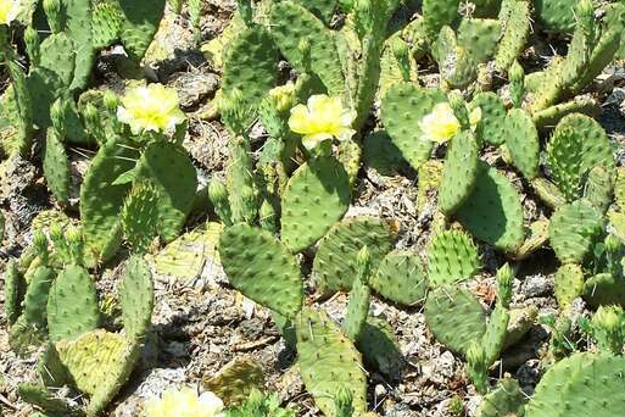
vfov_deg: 10.3
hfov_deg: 15.4
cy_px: 230
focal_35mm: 133
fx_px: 2309
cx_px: 359
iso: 80
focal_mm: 13.7
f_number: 3.2
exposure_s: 1/750
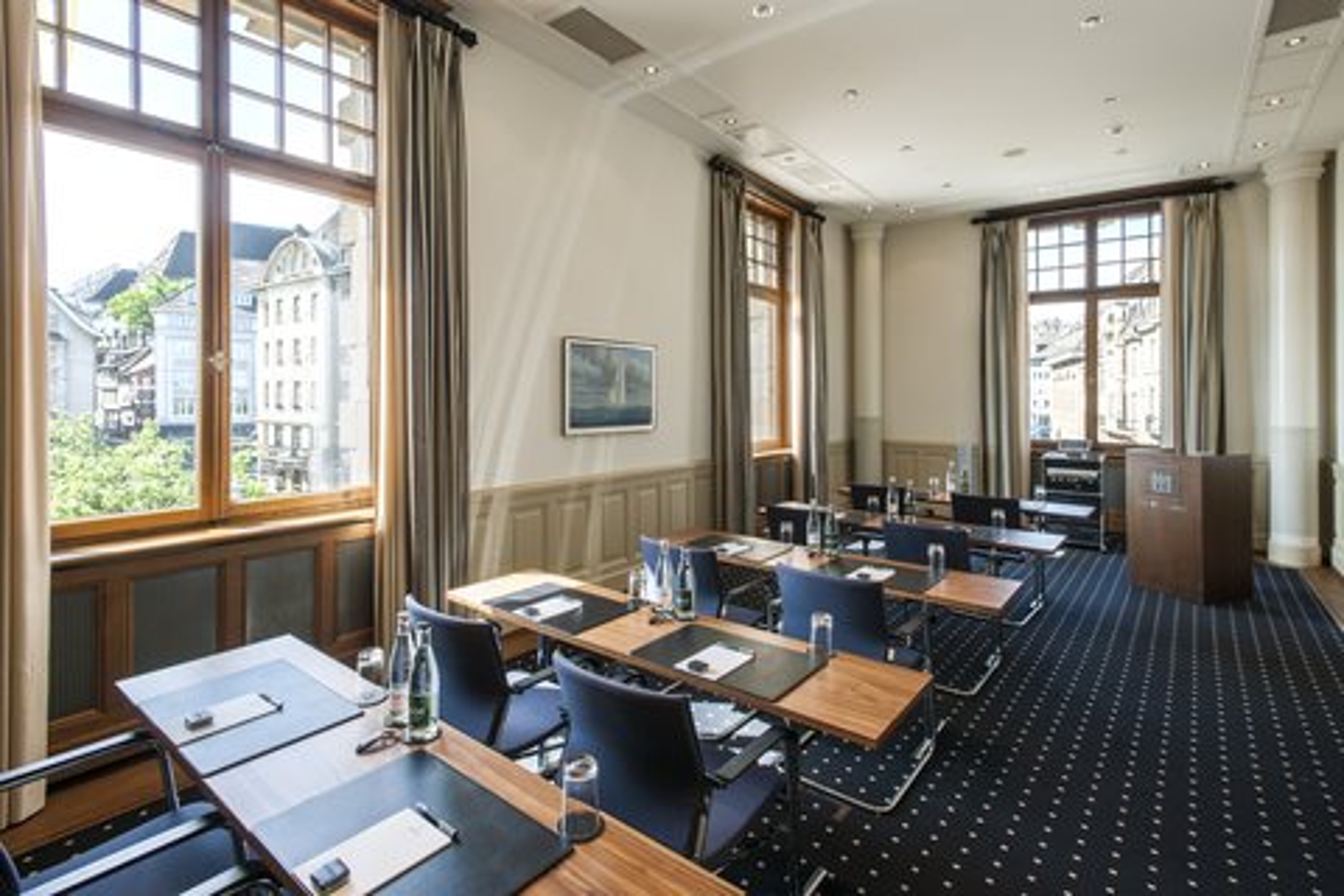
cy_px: 448
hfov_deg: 93.3
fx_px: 635
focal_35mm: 17
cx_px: 672
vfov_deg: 70.4
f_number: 8
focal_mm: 17
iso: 100
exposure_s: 1/8
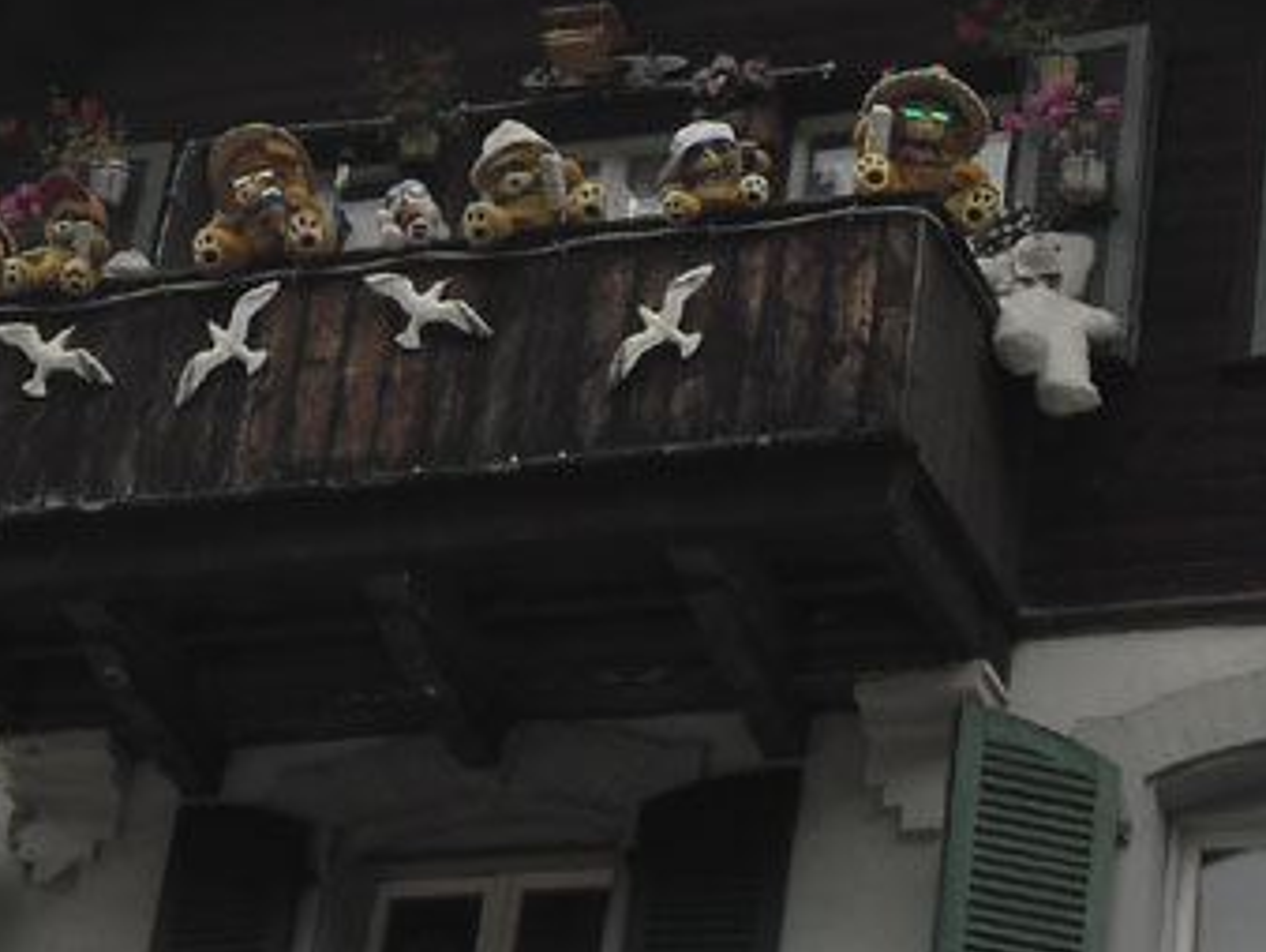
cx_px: 468
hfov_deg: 23.2
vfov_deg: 17.6
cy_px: 394
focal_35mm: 84
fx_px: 3074
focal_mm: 11.2
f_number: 5.7
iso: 80
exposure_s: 1/133
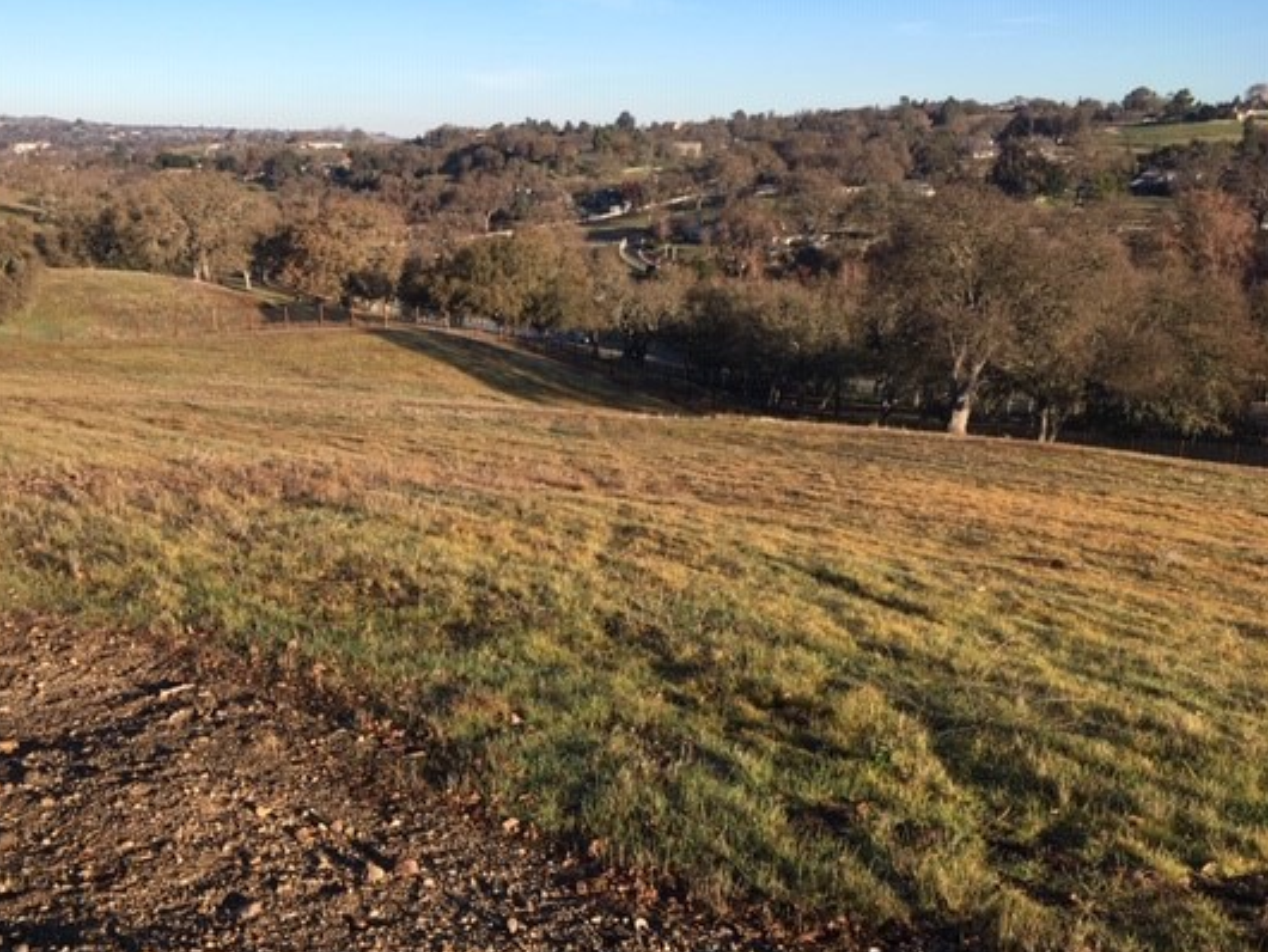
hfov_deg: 52.2
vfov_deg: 40.6
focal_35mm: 35
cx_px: 505
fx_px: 1283
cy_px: 553
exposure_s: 1/938
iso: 25
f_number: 2.2
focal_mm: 4.15
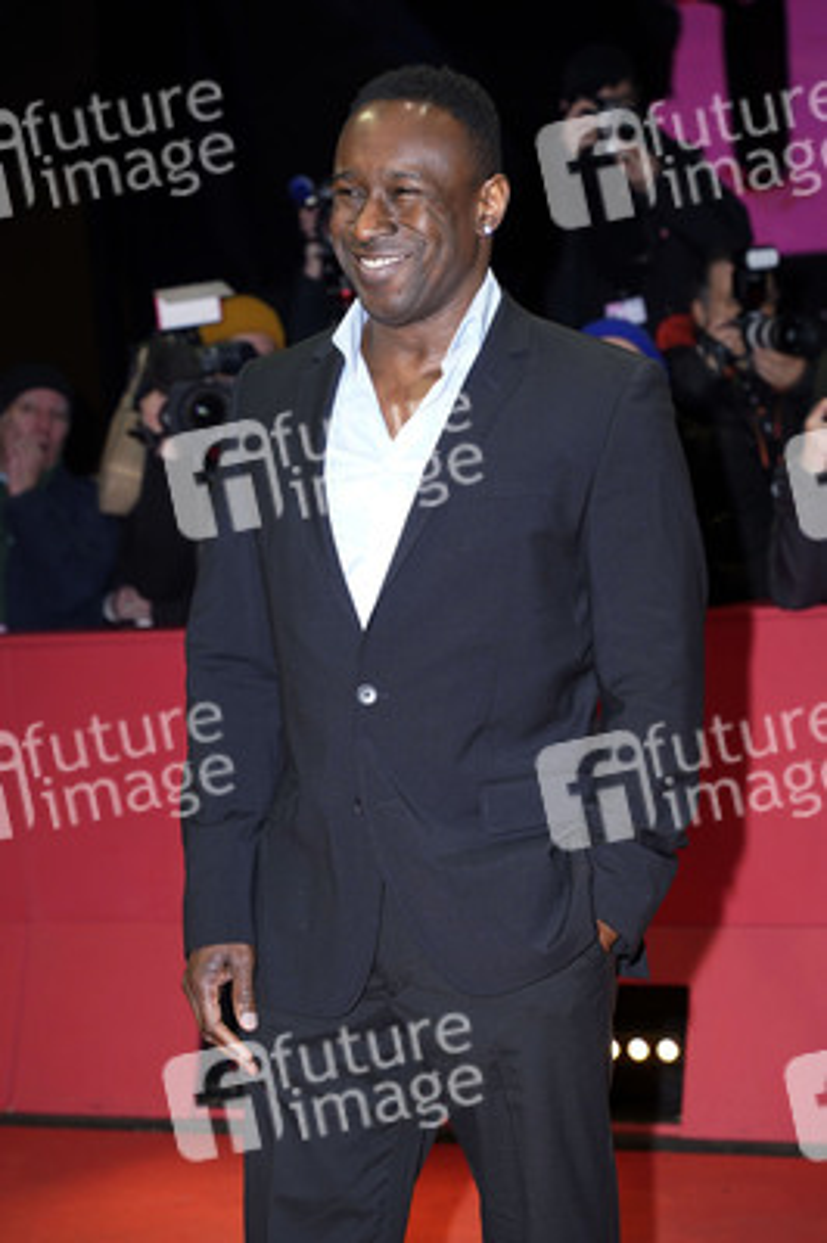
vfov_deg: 22.4
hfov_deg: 15.0
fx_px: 3141
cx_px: 414
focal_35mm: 91
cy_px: 622
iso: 800
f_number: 5.6
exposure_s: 1/160
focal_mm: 91
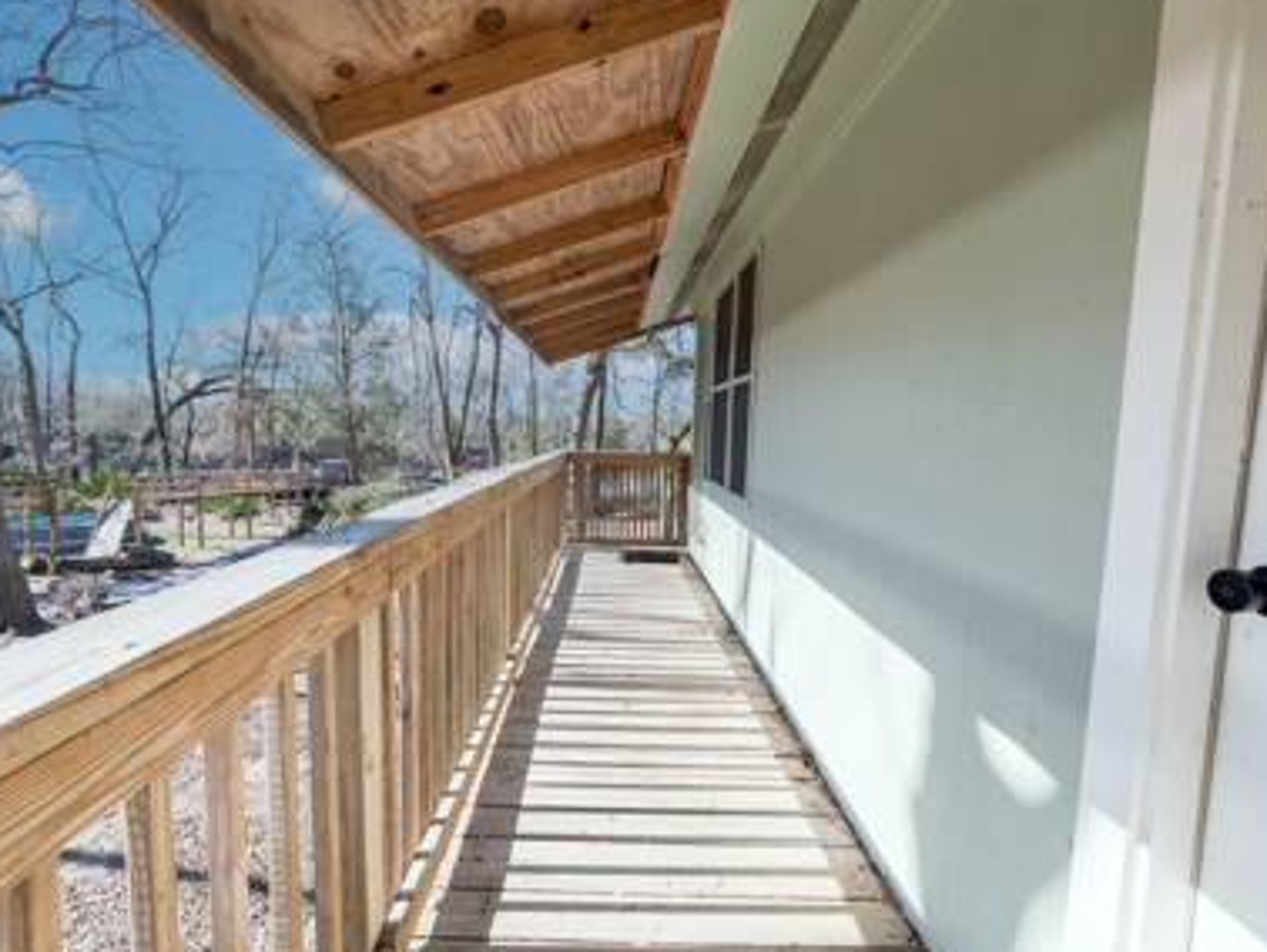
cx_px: 615
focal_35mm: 16
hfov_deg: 94.4
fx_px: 586
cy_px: 479
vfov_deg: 78.2
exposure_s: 1/4000
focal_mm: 14
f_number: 8
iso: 500
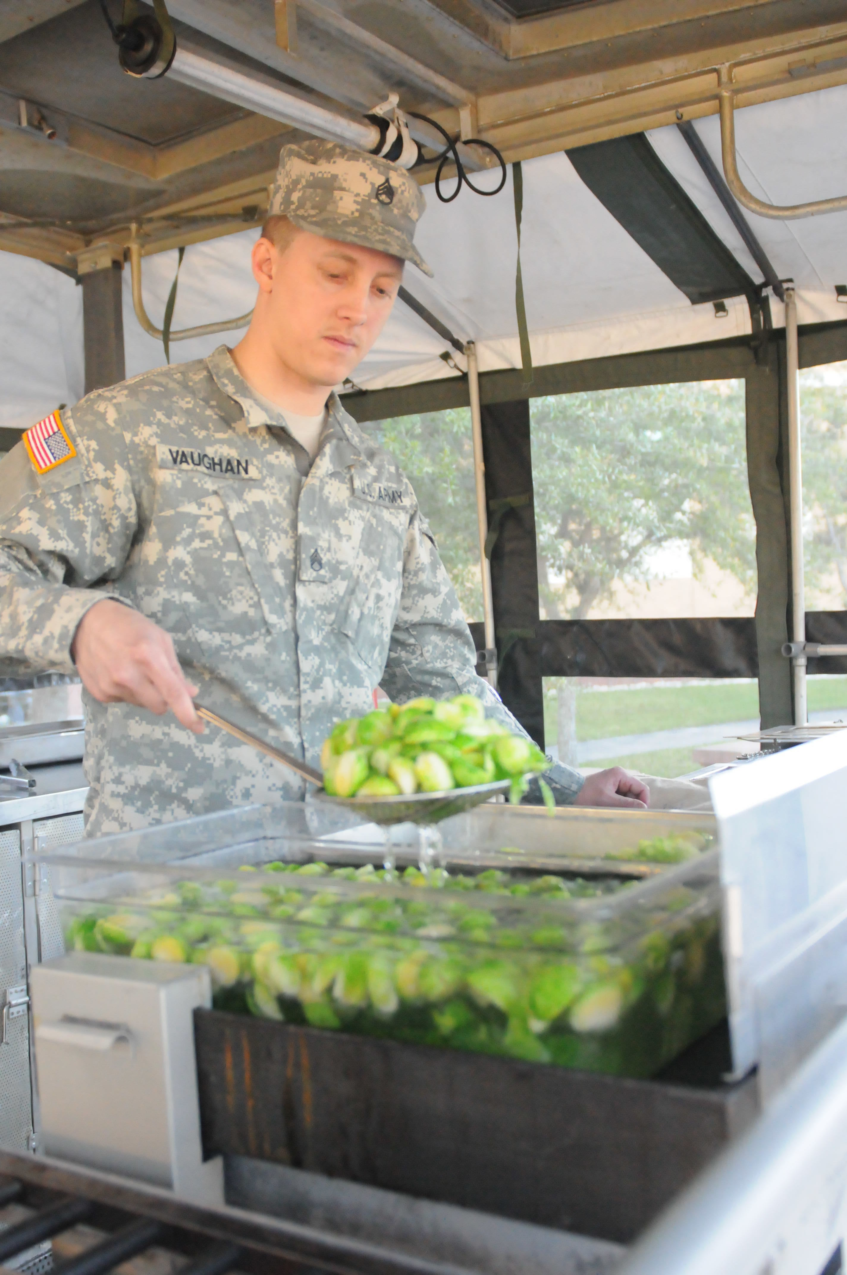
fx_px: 1274
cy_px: 638
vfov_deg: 53.2
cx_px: 424
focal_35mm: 36
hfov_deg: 36.8
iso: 3200
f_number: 2.8
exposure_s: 1/640
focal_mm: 24
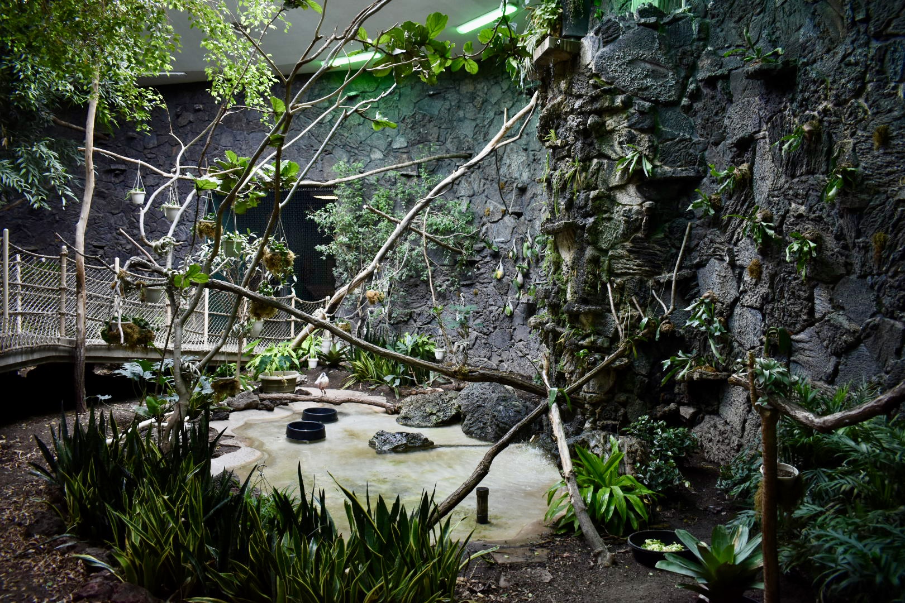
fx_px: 679
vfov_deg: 47.9
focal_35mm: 27
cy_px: 302
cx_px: 452
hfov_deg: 67.4
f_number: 3.5
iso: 800
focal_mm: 18
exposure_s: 1/160
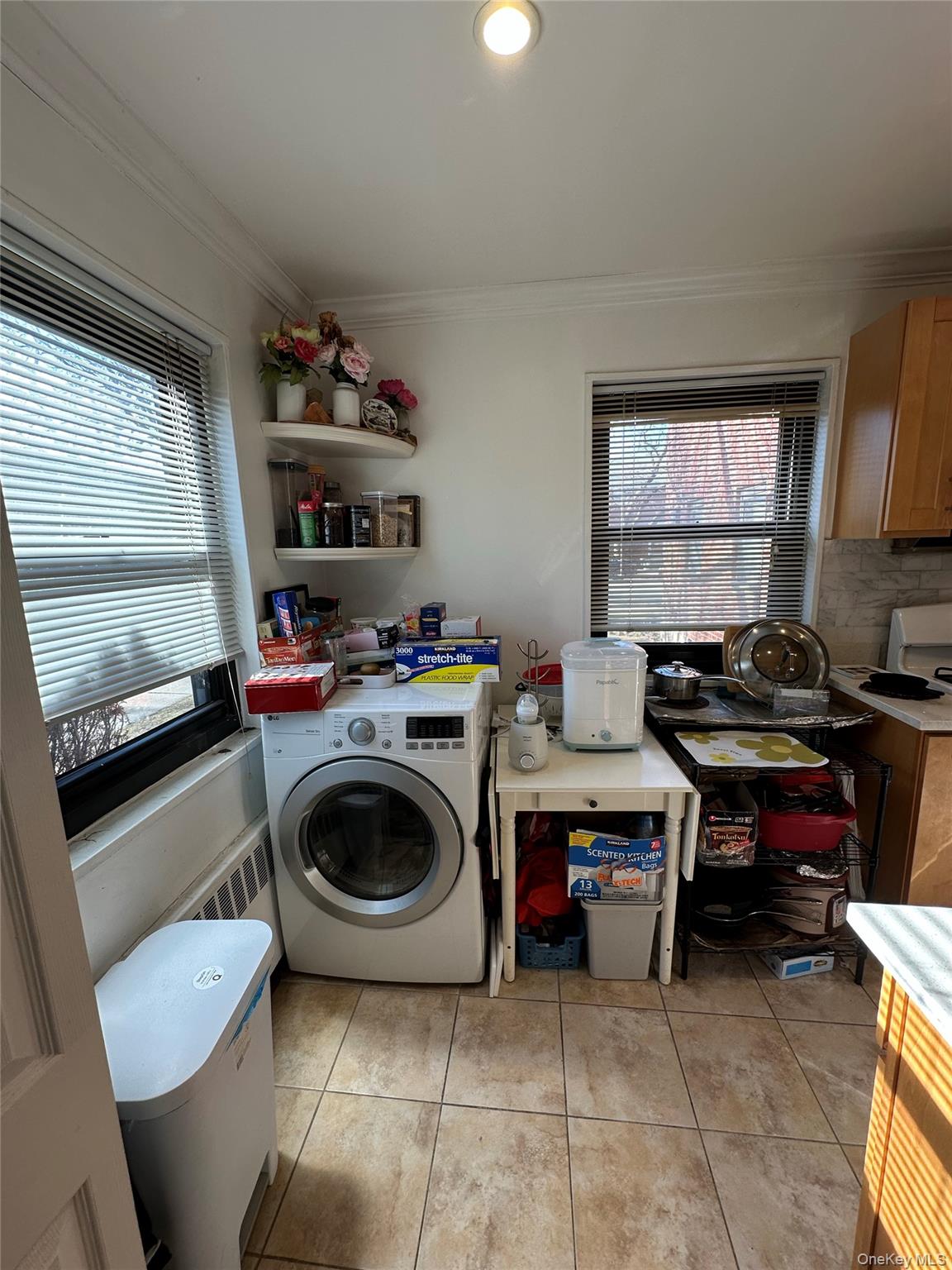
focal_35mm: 14
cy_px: 635
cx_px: 476
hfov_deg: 85.7
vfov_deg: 102.1
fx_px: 513
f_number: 2.2
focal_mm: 2.22
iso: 64
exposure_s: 1/120
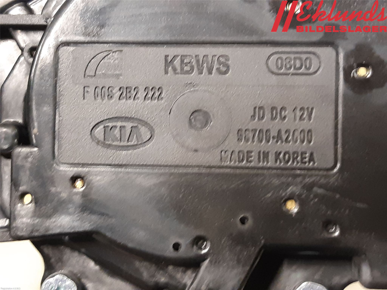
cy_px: 145
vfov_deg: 53.1
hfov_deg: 67.3
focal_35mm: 26
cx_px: 194
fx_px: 291
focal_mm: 3.93
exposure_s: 1/25
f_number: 1.7
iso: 320
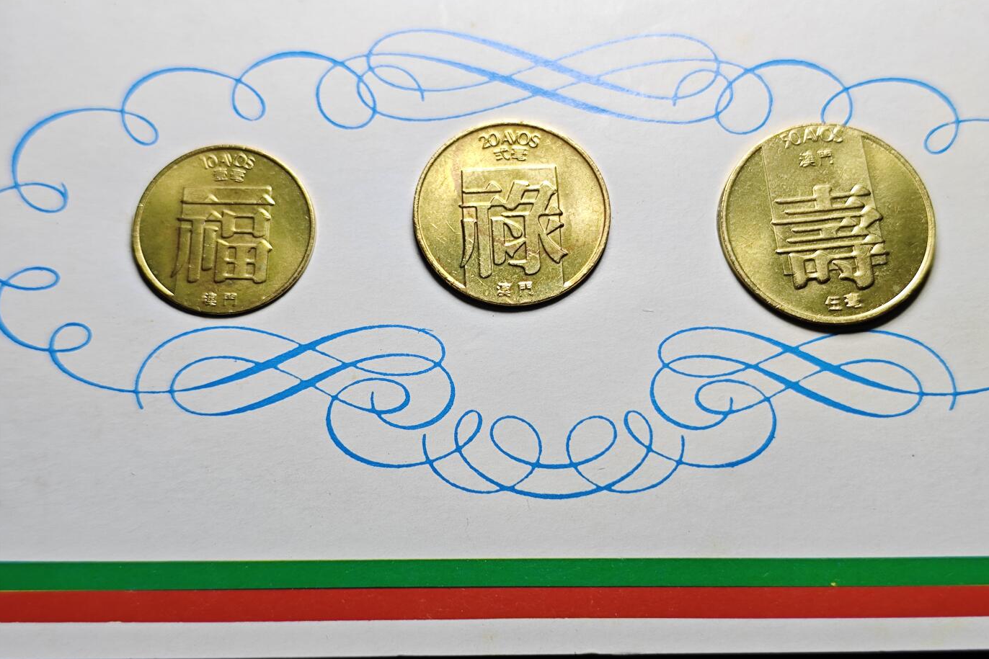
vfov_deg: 26.0
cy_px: 360
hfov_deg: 38.2
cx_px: 502
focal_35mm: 52
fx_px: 1429
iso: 64
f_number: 1.6
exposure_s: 1/100
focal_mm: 5.84
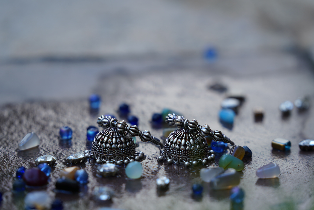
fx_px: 1746
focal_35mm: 200
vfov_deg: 6.9
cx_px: 157
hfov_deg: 10.3
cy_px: 105
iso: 100
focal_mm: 200
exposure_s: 1/160
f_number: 5
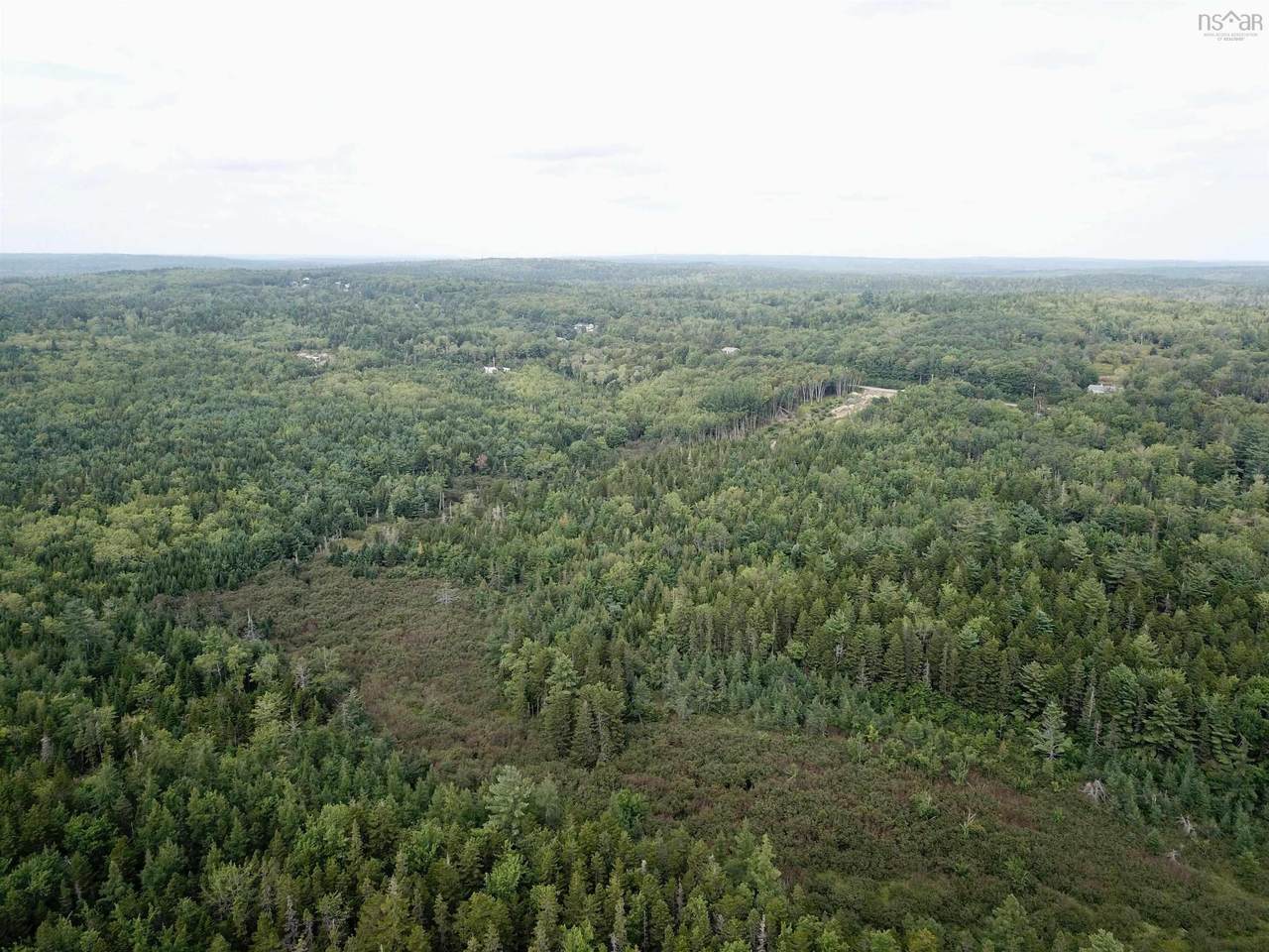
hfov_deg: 67.3
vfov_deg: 53.1
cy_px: 476
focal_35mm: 26
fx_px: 953
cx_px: 634
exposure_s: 1/504
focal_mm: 4.7
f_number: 2.2
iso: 100
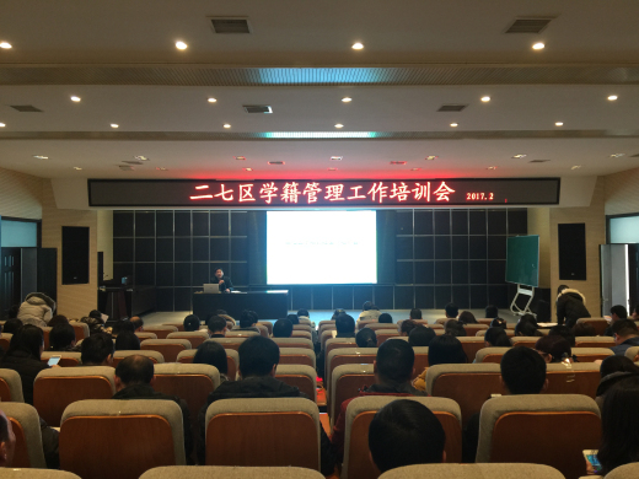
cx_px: 320
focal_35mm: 29
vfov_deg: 48.2
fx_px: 535
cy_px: 240
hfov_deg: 61.7
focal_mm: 4.15
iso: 50
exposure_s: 1/17
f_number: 2.2
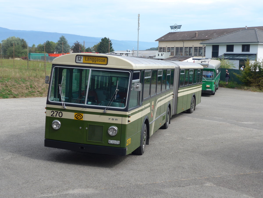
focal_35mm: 52
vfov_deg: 28.0
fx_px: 395
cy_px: 99
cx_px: 132
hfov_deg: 36.8
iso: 80
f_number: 3.3
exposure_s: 1/640
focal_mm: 10.7
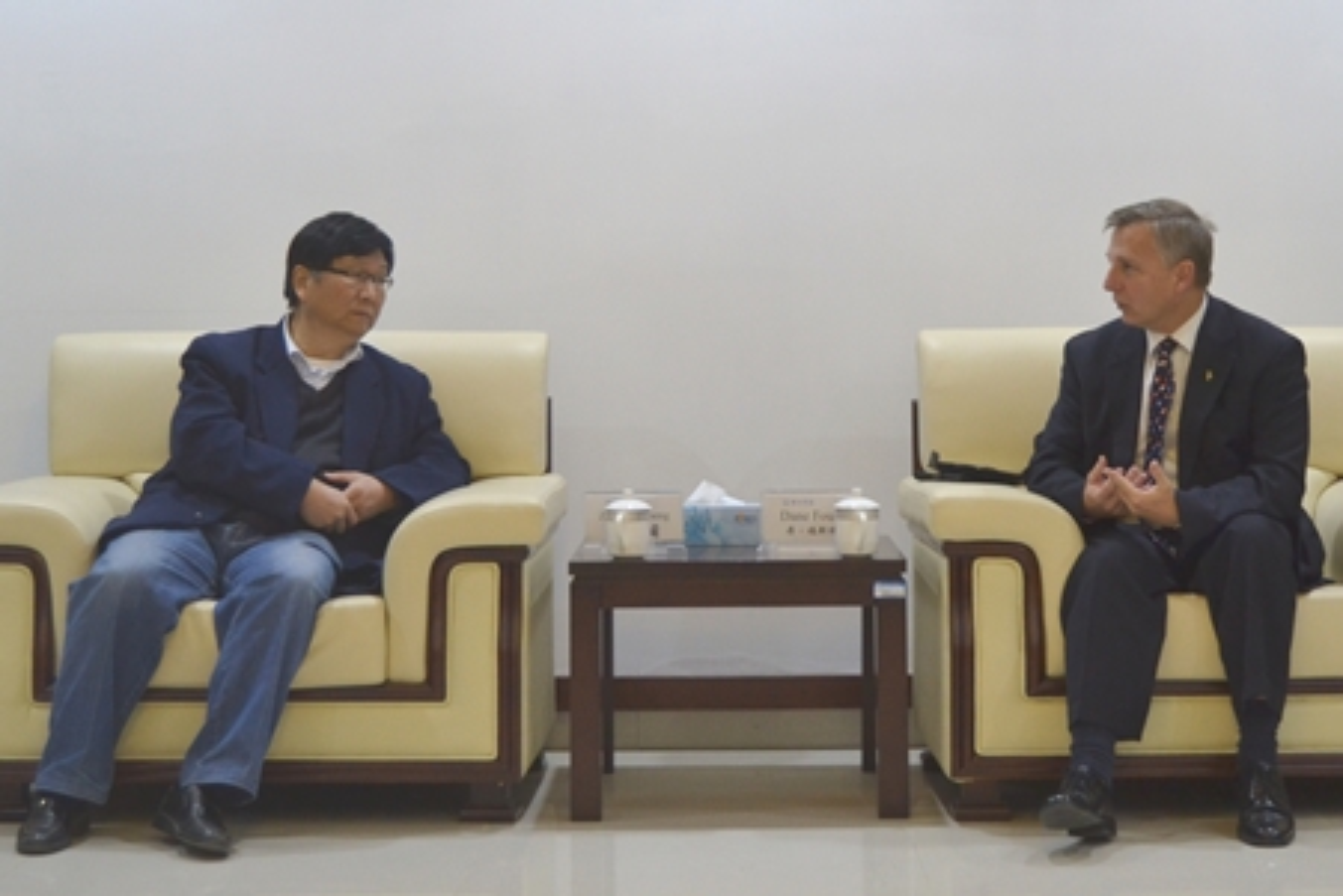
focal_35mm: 46
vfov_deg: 29.0
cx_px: 672
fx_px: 1735
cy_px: 448
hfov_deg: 42.3
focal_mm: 31
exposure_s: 1/50
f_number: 4.2
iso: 800
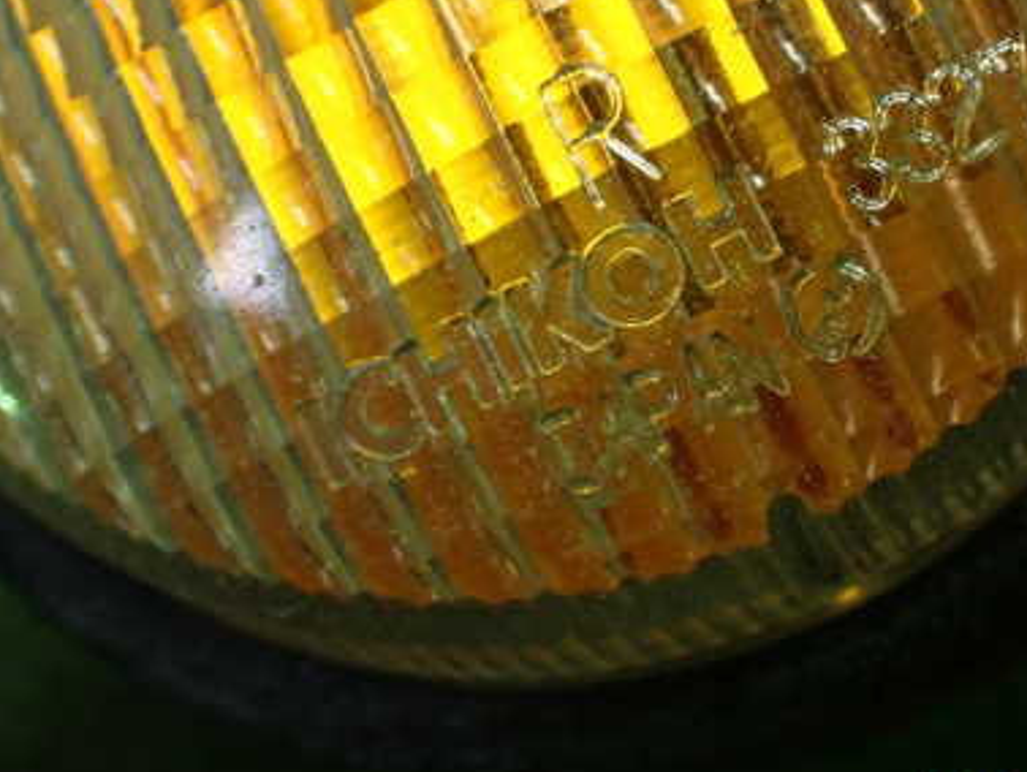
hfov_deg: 29.5
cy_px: 228
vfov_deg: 22.5
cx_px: 725
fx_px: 1930
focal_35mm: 65
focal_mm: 7.31
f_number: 2.8
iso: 800
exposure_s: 1/160
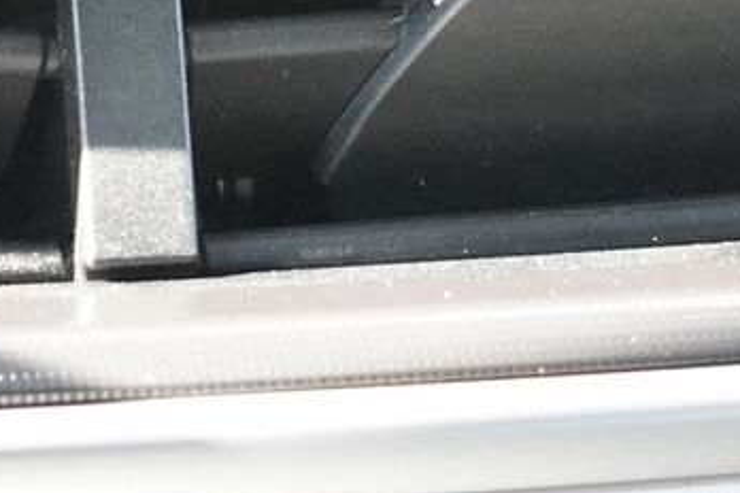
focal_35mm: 386
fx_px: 7934
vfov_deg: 3.5
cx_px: -66
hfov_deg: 5.3
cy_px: 865
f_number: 4
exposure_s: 1/400
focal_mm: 70
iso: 6400
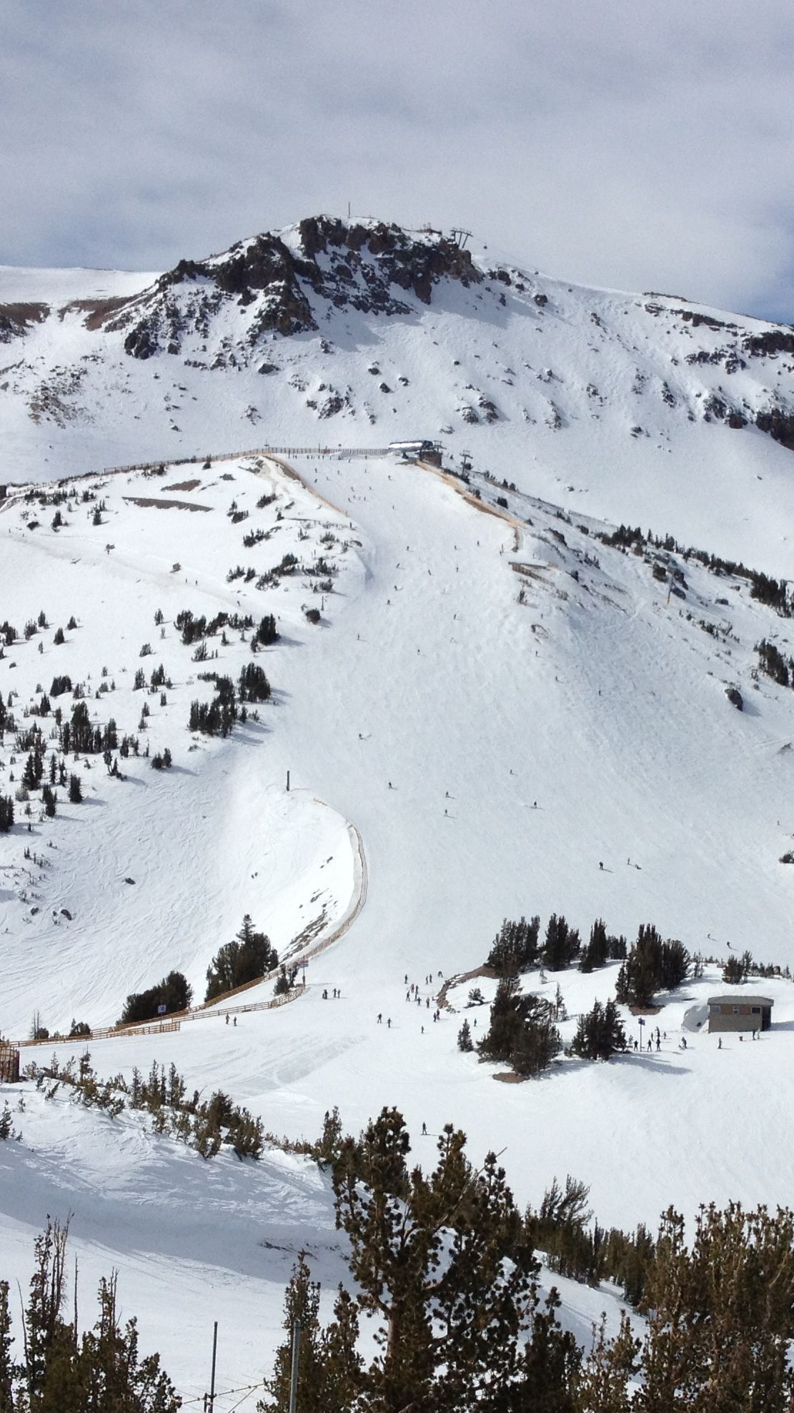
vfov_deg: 33.2
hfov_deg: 19.0
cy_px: 862
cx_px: 584
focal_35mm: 63
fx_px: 2359
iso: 64
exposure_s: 1/4608
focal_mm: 4.28
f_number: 2.4
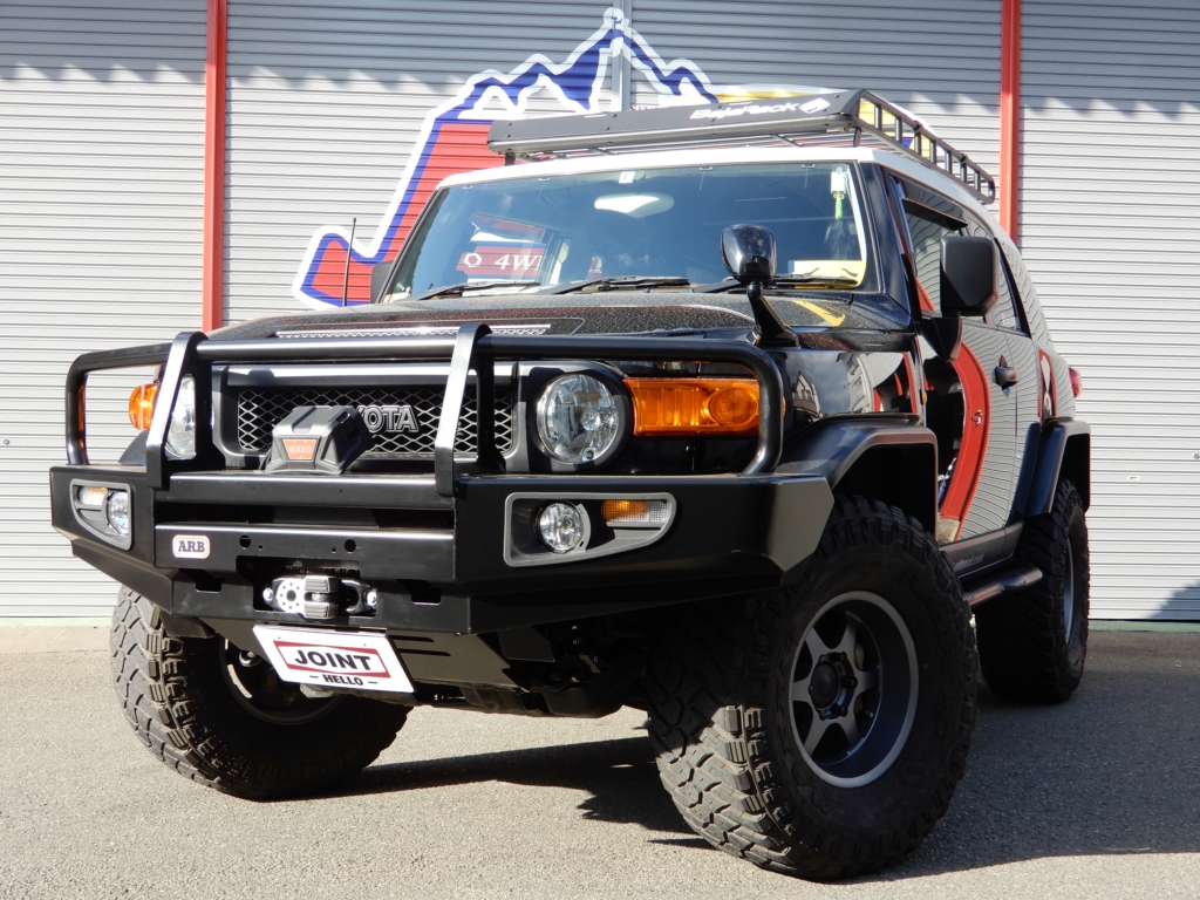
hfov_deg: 42.1
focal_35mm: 45
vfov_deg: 32.2
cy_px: 450
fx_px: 1560
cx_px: 600
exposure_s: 1/160
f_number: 4
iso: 80
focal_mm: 8
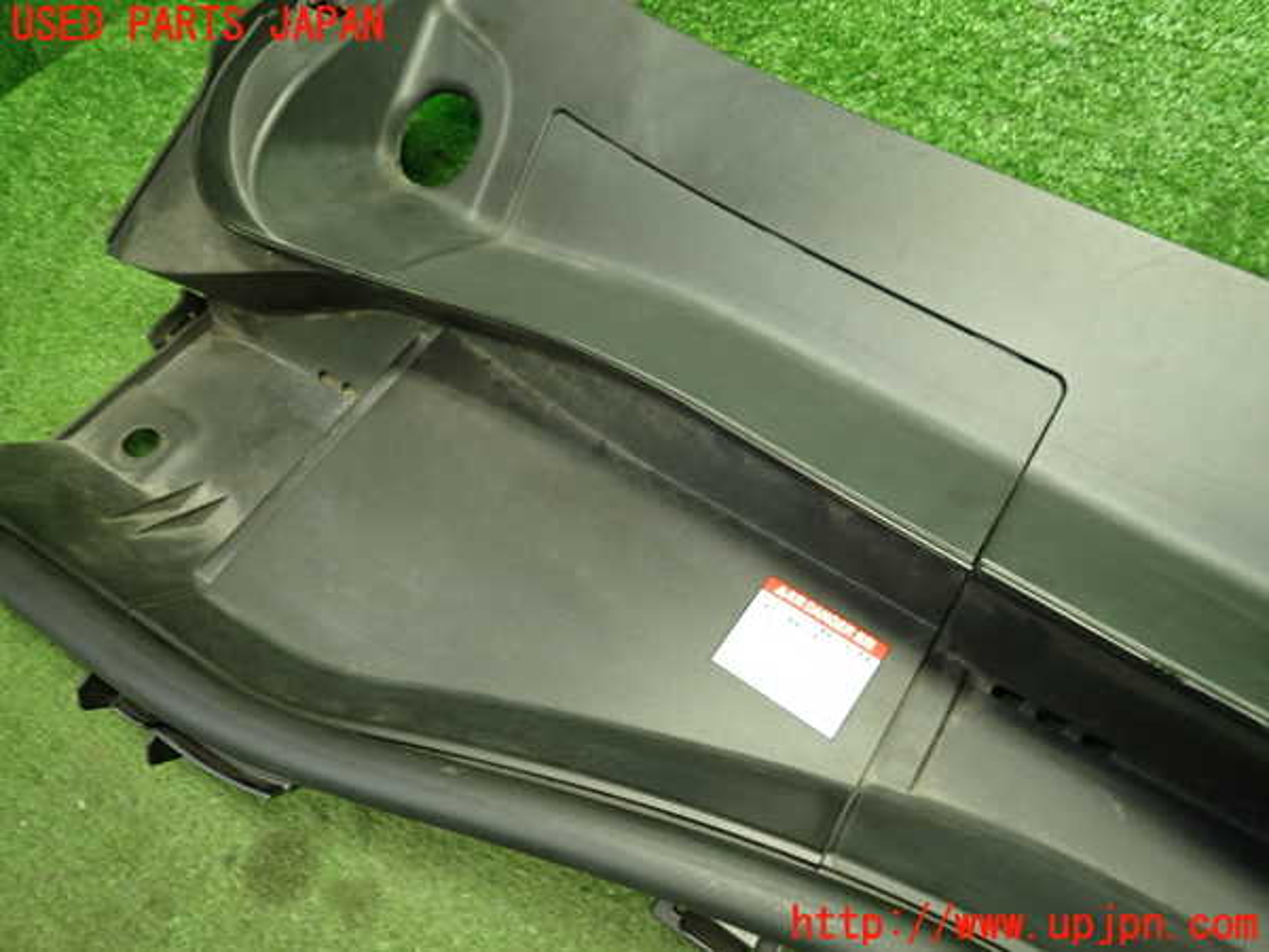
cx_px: 634
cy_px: 476
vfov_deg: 54.9
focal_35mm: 25
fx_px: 916
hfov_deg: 69.4
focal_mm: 4.5
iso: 250
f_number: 2
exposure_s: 1/30
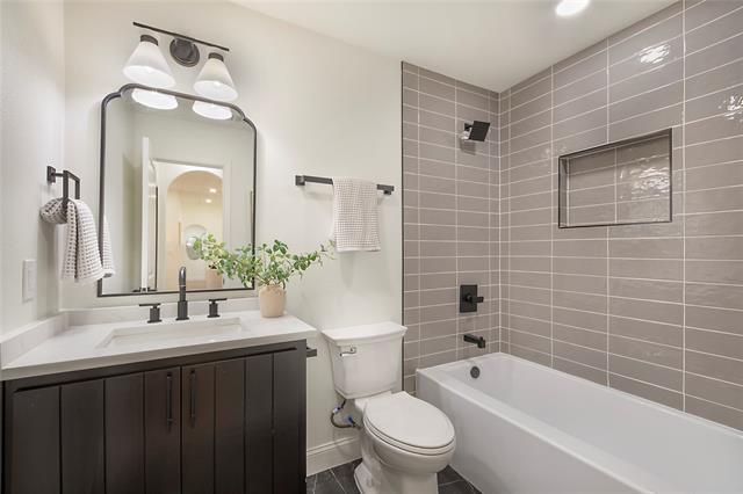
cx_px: 372
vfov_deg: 77.3
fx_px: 309
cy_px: 247
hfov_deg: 100.4
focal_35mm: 15
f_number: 11
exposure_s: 1/6
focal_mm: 10
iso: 100
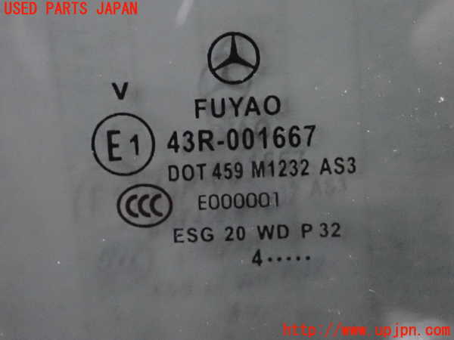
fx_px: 813
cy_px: 170
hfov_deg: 31.2
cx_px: 227
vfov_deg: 23.7
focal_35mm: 62
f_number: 3.6
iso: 6400
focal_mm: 11.09
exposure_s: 1/50
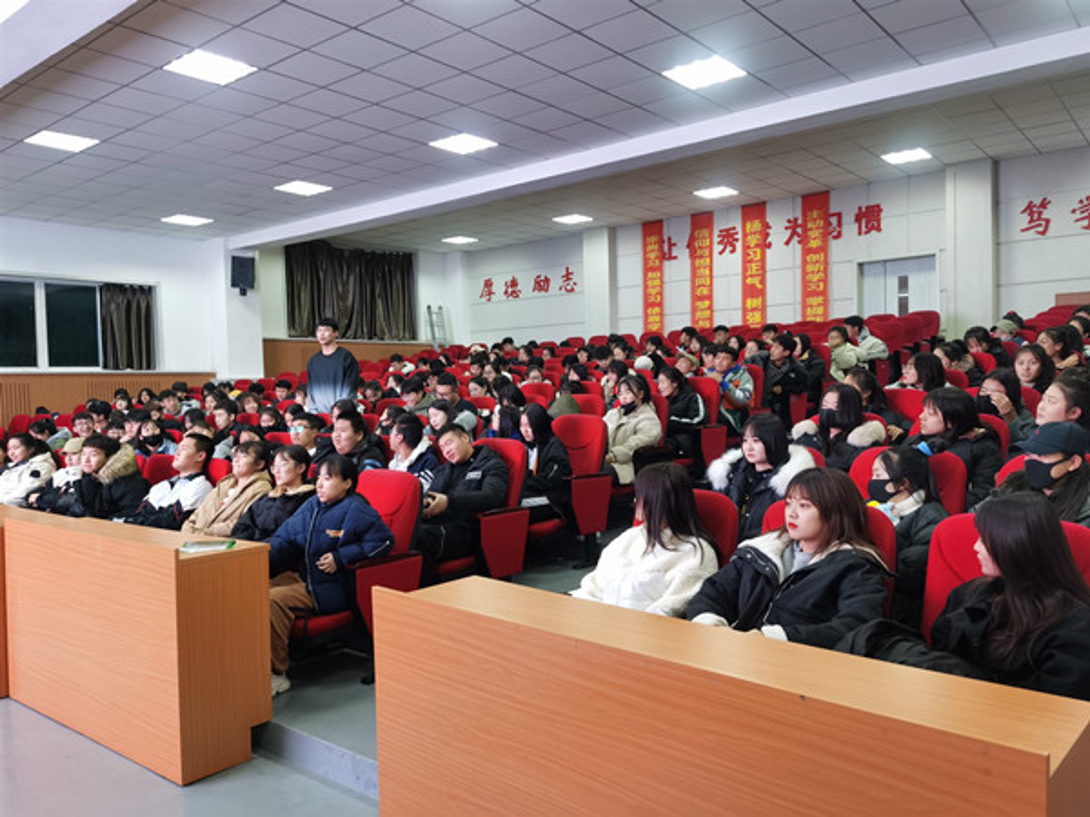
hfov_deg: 65.3
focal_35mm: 27
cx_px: 545
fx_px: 850
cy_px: 408
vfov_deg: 51.4
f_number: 1.6
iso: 320
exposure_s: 1/50
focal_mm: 5.56
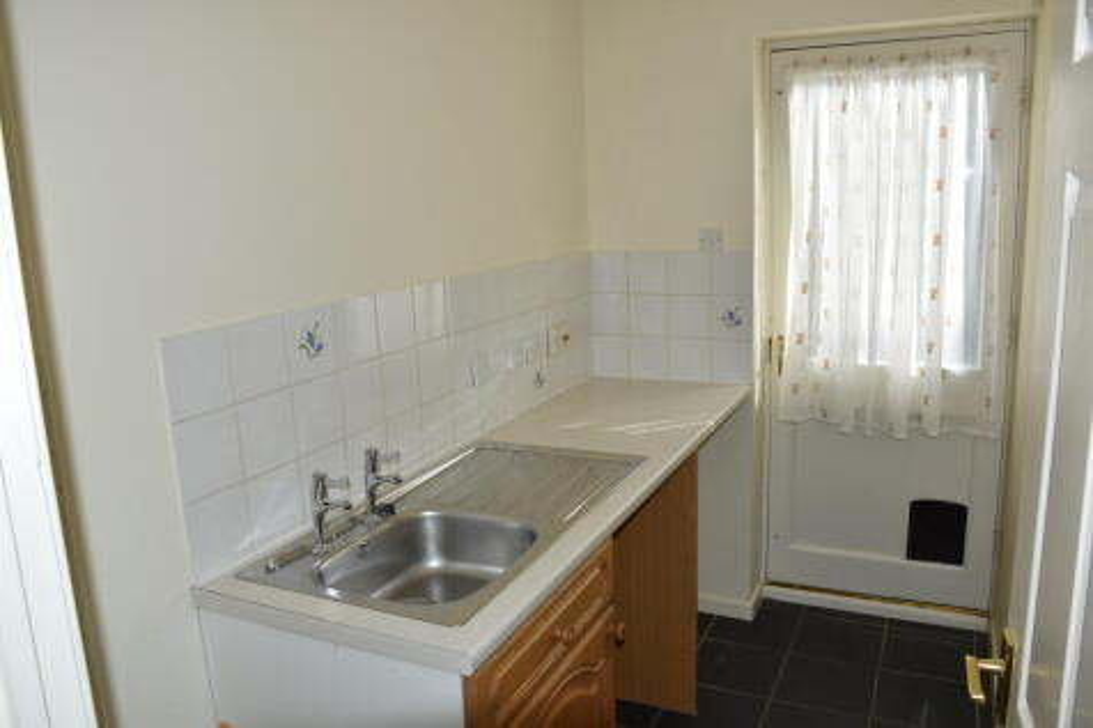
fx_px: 819
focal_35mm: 27
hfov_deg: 67.4
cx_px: 546
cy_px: 364
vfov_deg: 47.9
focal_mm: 18
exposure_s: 1/160
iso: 100
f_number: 6.3
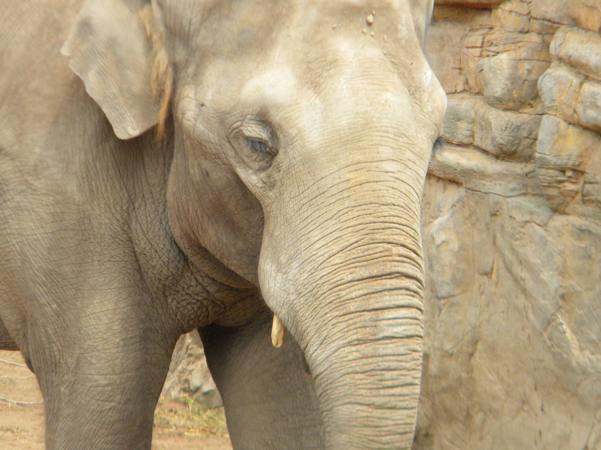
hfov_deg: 7.1
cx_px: 300
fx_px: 4827
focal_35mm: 278
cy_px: 225
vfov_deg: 5.3
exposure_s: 1/500
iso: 340
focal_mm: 50.4
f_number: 5.4
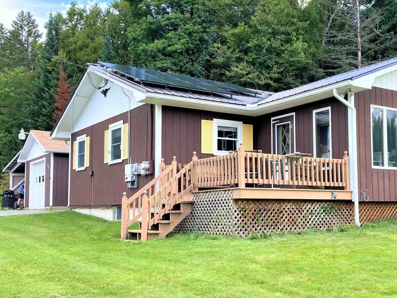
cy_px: 167
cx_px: 259
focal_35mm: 43
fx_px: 493
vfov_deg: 33.5
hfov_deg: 43.3
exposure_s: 1/419
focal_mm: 3.99
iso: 20
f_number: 1.8
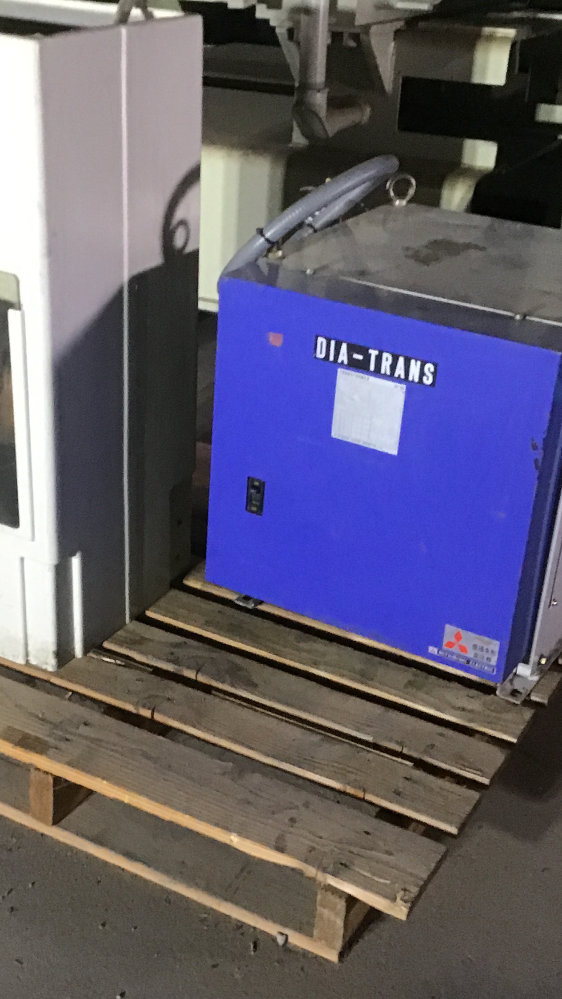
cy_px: 546
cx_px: 247
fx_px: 1299
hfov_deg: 24.4
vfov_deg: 42.1
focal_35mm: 49
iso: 200
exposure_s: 1/30
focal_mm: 3.3
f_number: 2.4
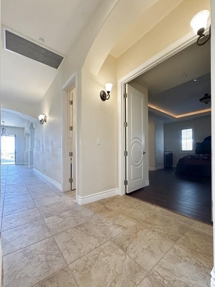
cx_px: 106
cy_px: 152
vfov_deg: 98.0
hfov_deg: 81.8
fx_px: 124
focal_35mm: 15
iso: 320
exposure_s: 1/120
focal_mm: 2.2
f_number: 2.2
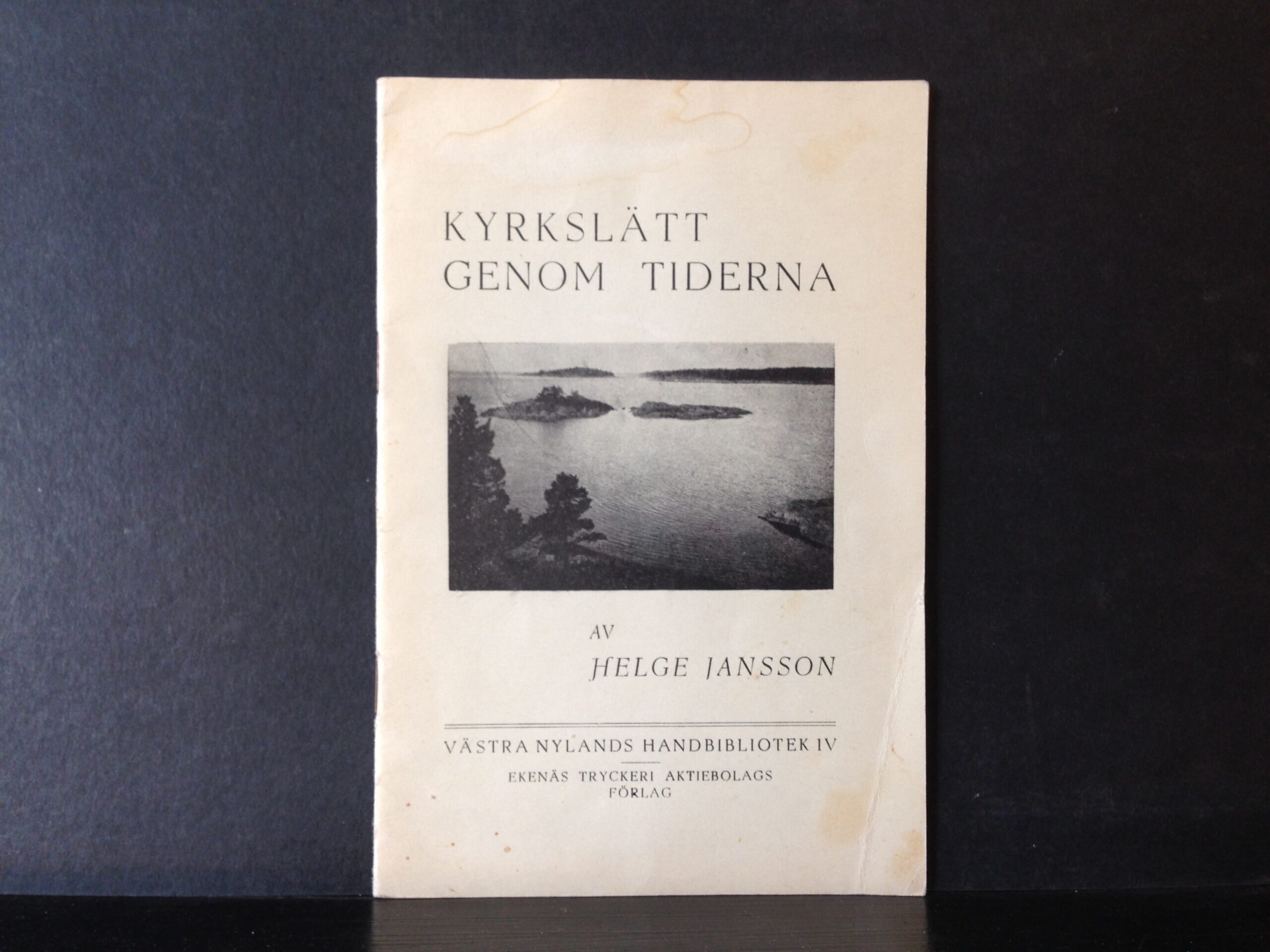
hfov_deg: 55.4
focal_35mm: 33
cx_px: 635
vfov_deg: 42.9
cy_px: 476
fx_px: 1211
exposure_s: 1/20
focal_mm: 4.12
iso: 64
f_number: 2.4
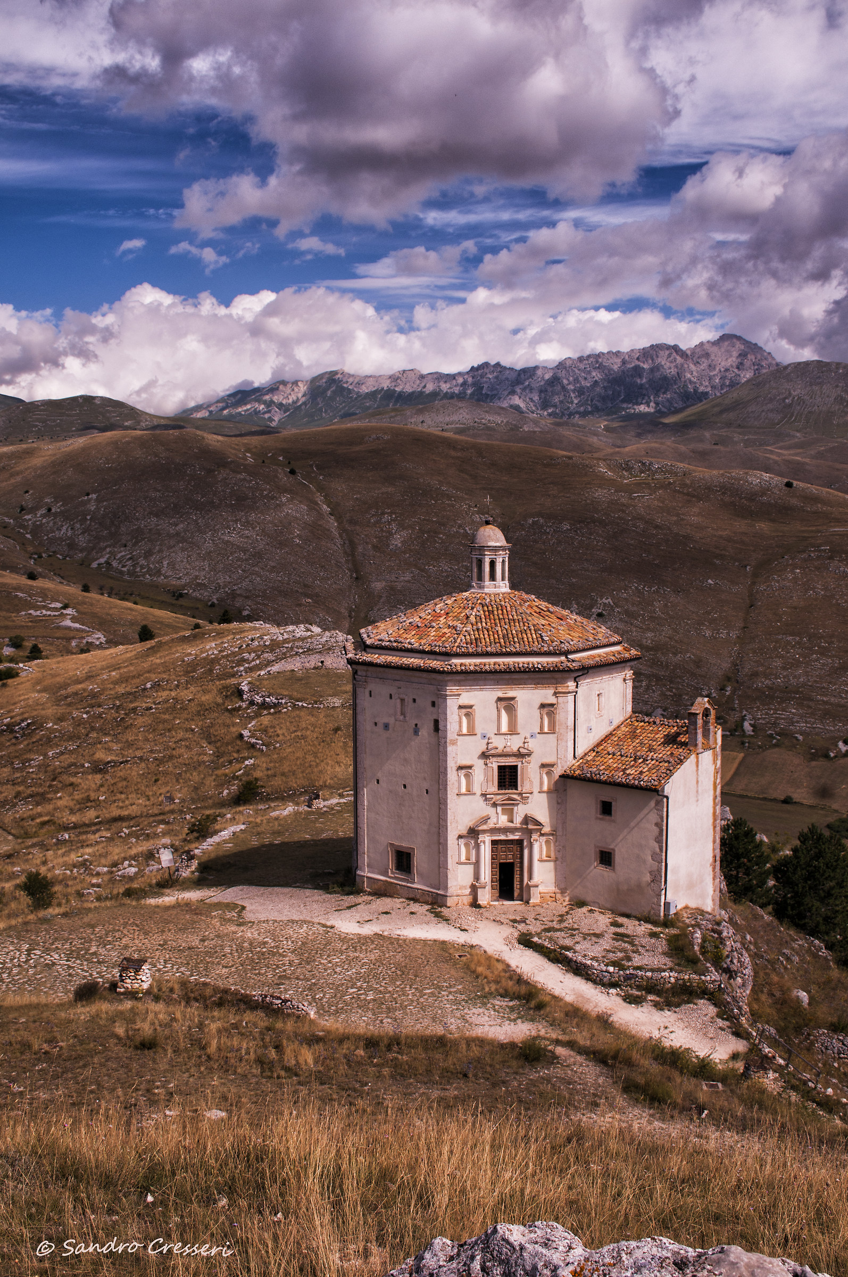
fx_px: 1381
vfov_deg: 49.6
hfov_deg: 34.1
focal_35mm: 39
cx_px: 424
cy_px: 638
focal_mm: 26
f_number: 10
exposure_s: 1/200
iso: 100
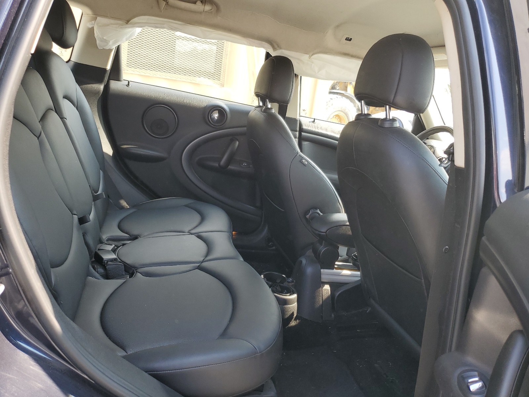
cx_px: 264
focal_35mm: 26
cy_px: 198
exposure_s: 1/256
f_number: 1.5
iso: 50
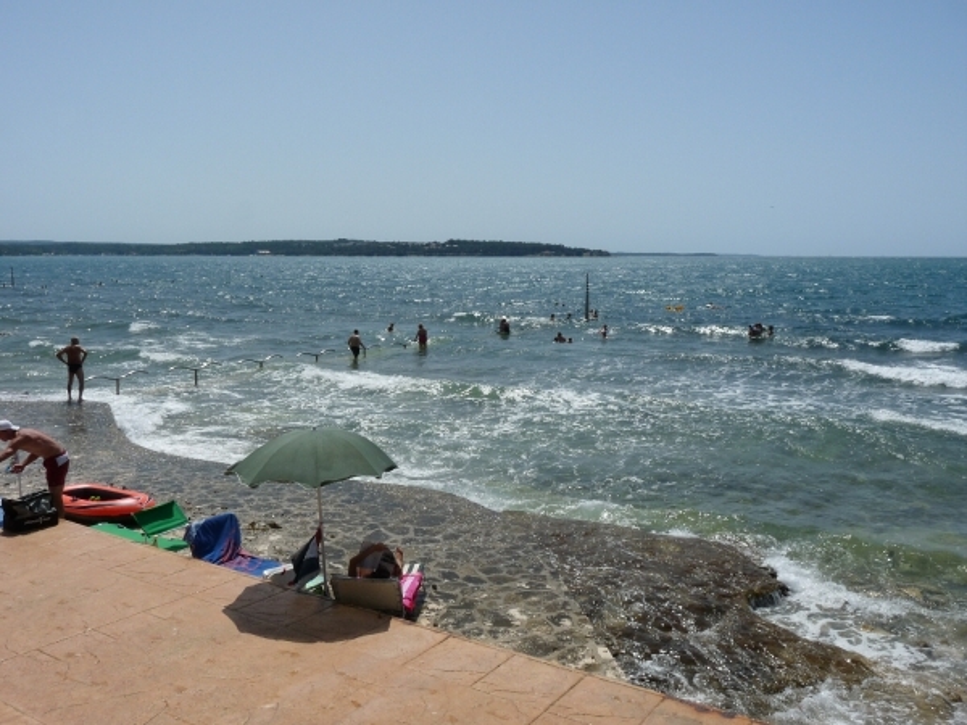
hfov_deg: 60.0
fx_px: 838
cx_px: 484
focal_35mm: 30
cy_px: 362
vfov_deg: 46.8
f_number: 8
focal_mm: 5.3
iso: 100
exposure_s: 1/500
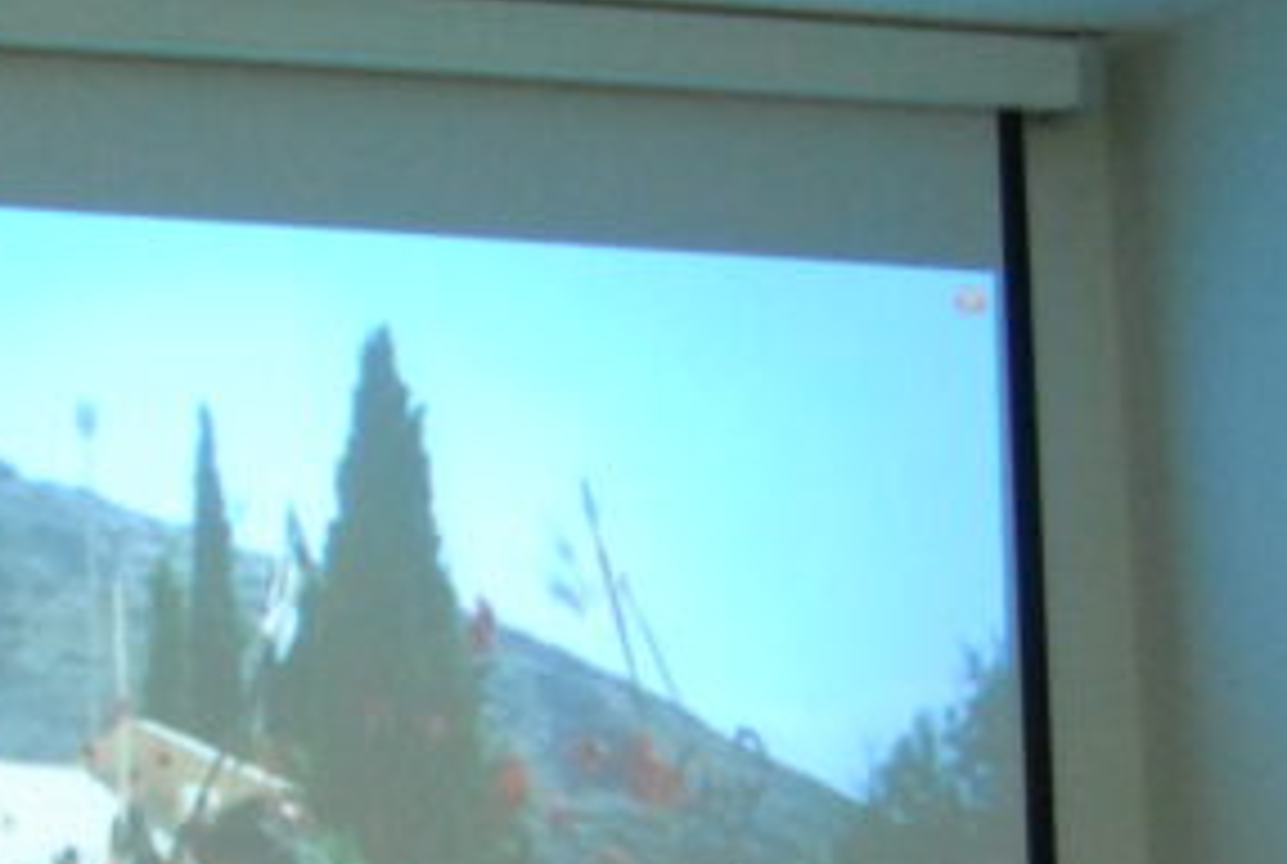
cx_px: -788
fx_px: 5409
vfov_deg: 8.9
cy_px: 1336
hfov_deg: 12.7
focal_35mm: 151
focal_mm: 30
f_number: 4.2
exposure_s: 1/30
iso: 1250
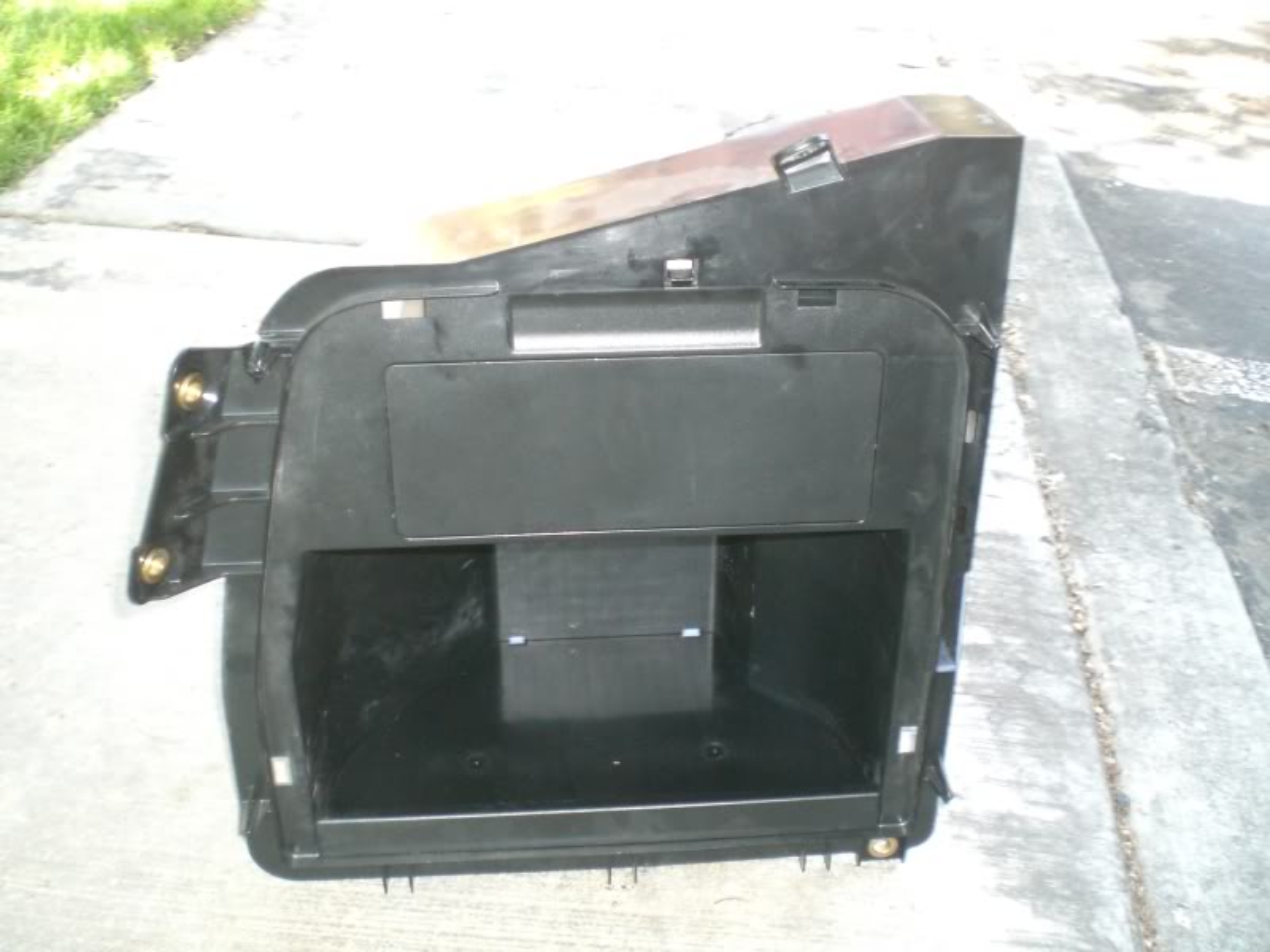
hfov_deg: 49.0
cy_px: 476
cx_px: 635
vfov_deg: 37.7
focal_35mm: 38
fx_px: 1394
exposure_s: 1/60
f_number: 3.1
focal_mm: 6.3
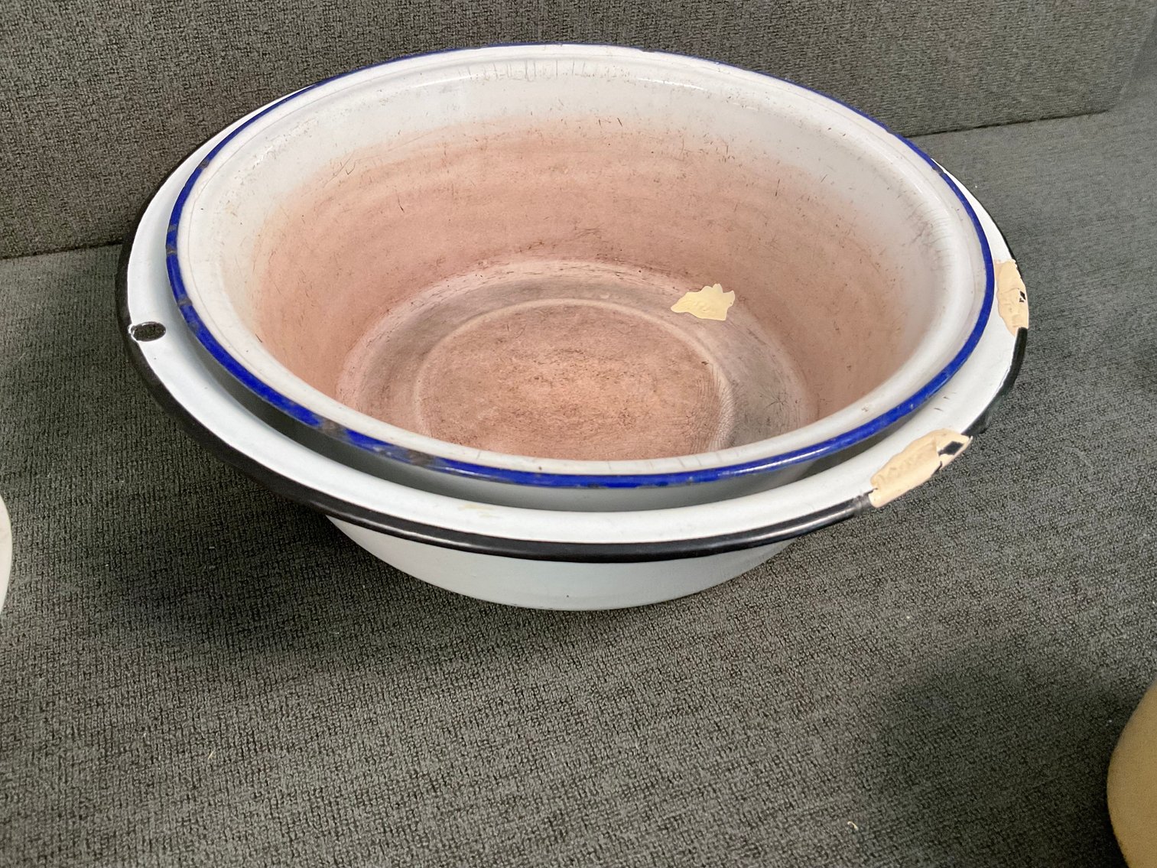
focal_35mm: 29
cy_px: 434
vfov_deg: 48.2
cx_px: 578
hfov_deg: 61.7
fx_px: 969
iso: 200
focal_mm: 3
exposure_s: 1/60
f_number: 1.8
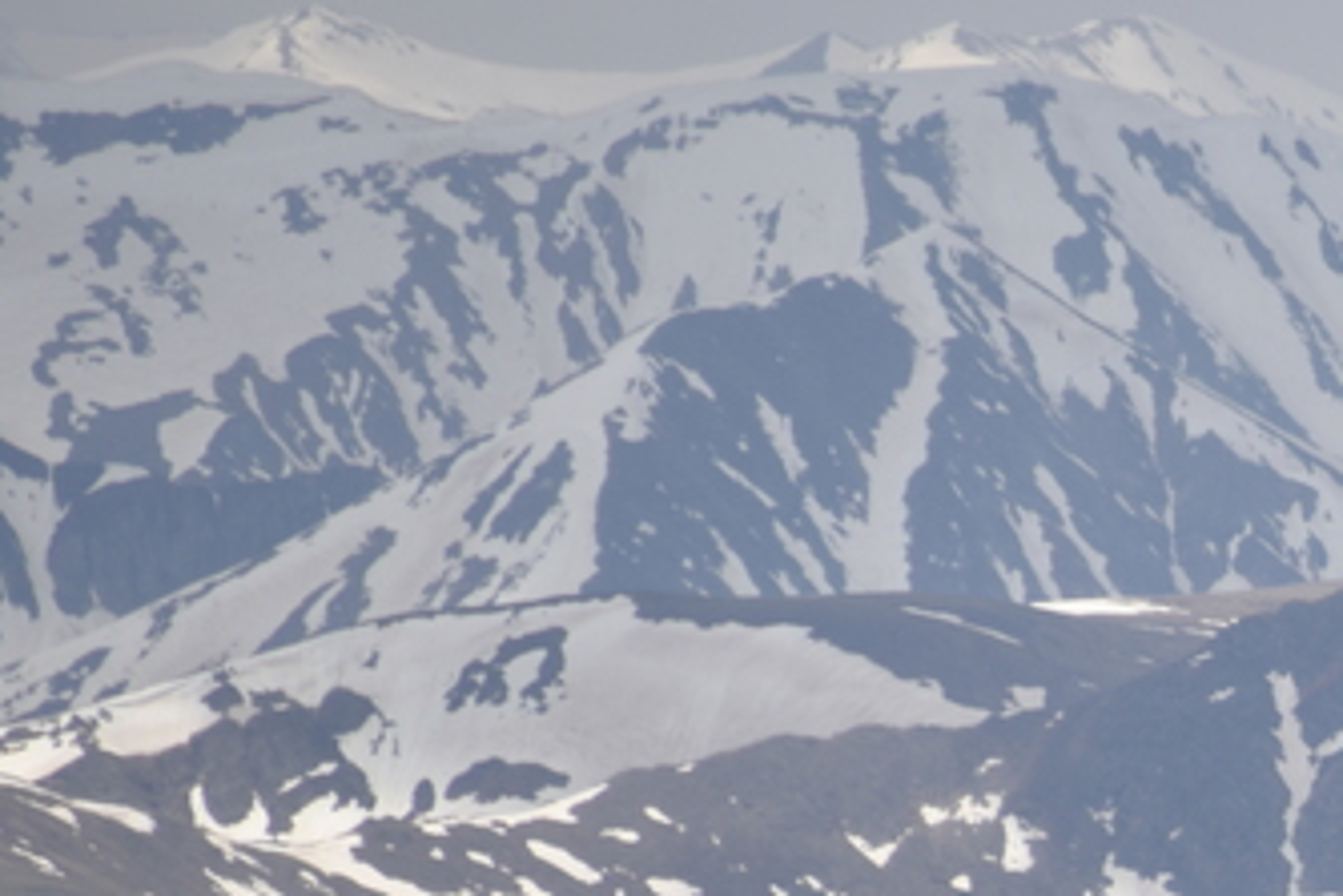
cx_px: 2284
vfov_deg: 1.2
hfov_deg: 1.8
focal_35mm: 1149
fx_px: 42880
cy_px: 1326
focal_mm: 300
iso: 100
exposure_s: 1/640
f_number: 7.1
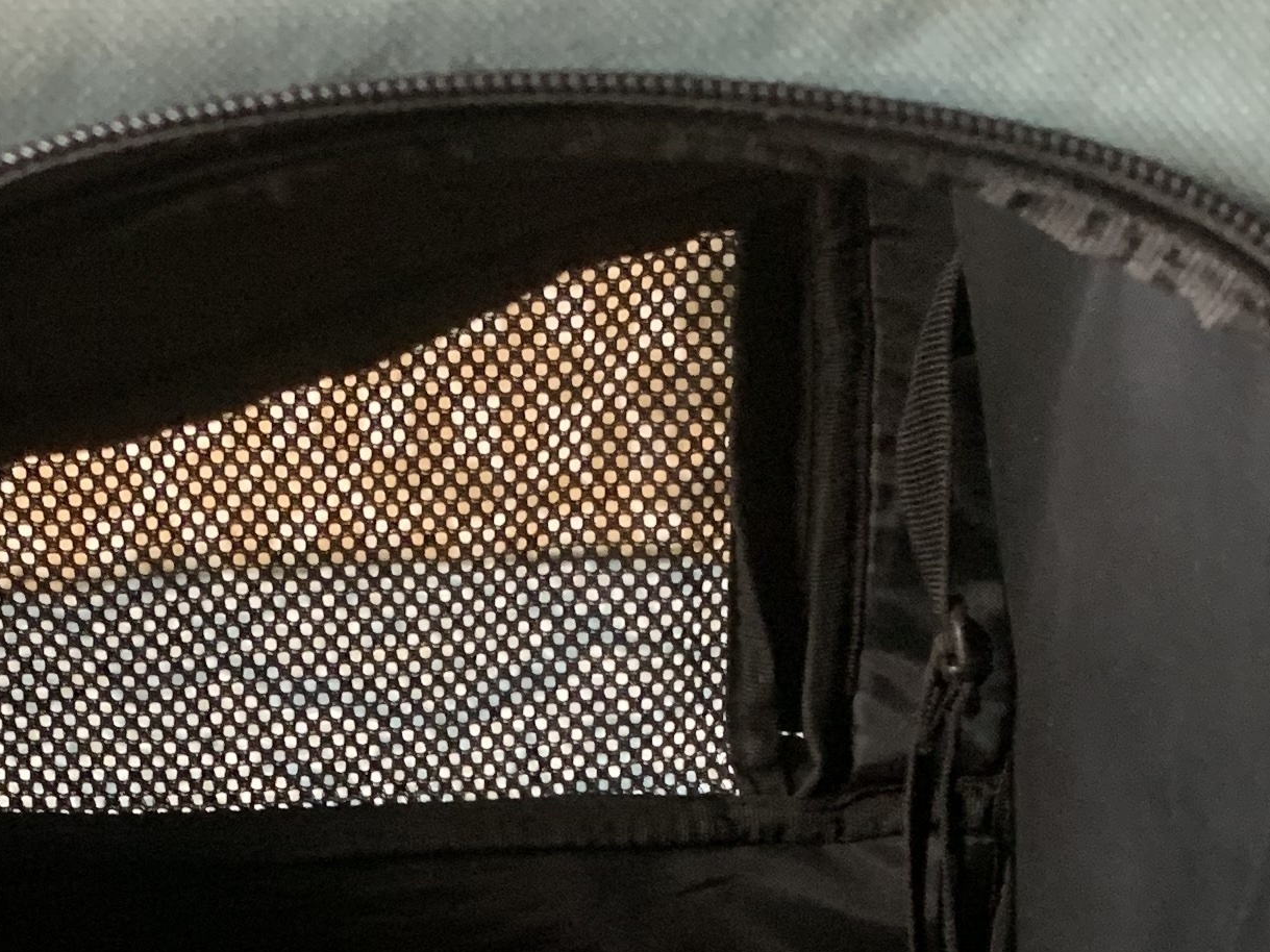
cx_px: 369
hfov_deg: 22.6
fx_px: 3155
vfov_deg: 16.1
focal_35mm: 86
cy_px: 1317
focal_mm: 4.25
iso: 320
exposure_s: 1/60
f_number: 1.8
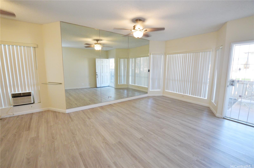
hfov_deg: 100.5
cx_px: 127
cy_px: 84
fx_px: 106
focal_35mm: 15
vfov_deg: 77.2
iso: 800
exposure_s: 1/60
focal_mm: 10
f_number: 4.5
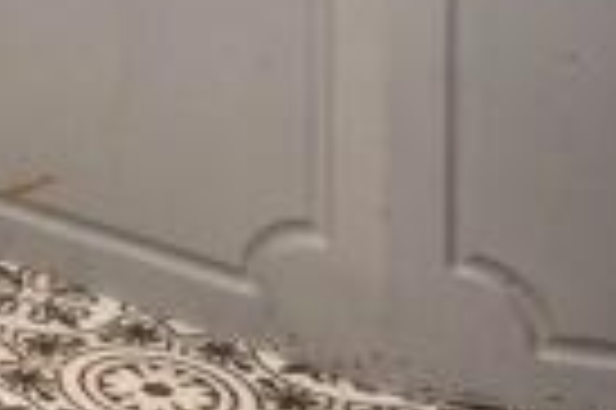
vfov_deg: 10.6
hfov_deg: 14.9
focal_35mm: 112
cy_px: -543
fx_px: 1914
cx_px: -616
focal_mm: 10
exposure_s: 1/60
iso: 400
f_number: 8
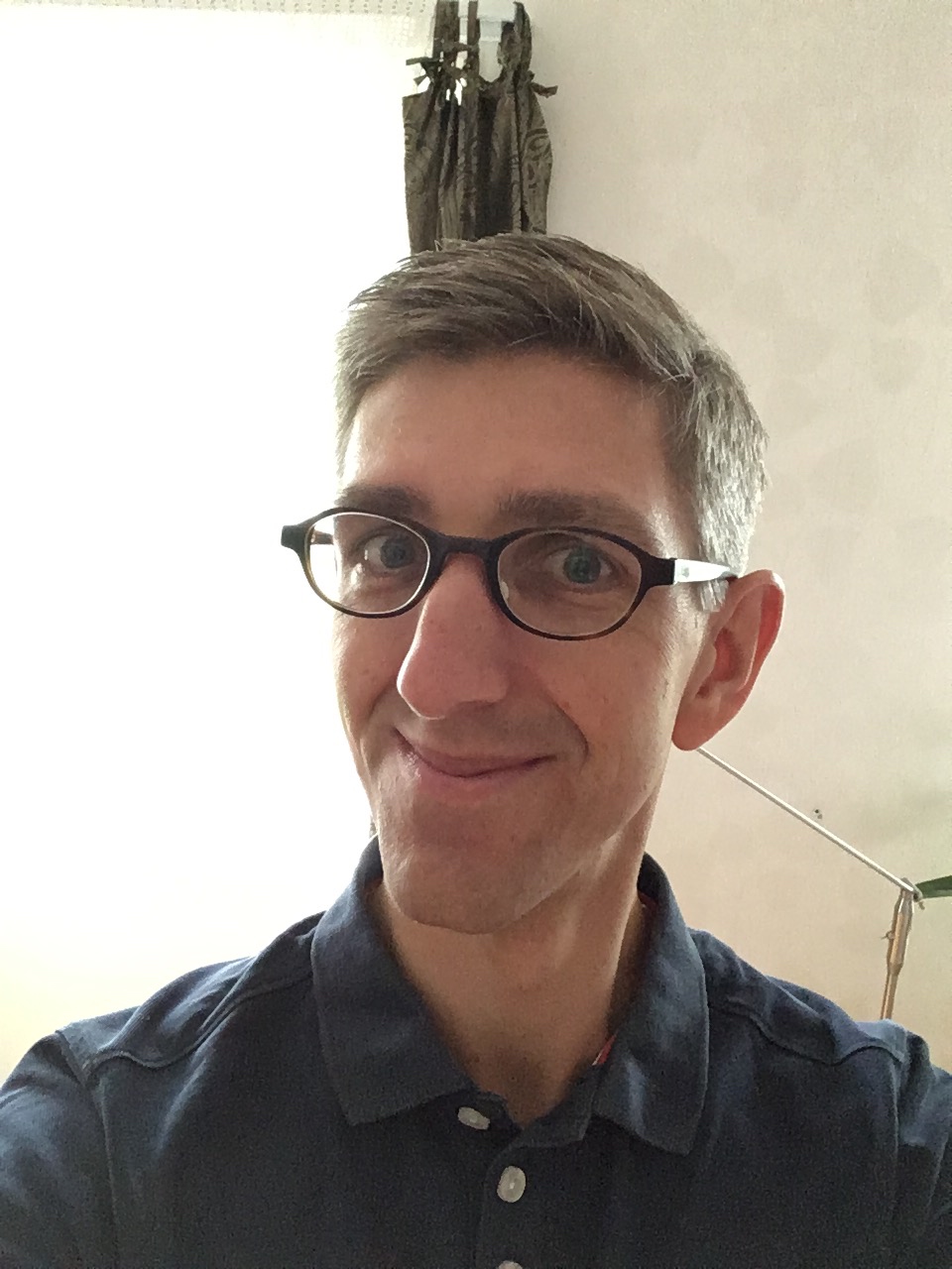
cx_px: 476
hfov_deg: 45.4
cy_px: 634
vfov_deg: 58.4
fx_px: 1137
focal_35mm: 31
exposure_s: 1/33
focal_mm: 2.15
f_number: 2.4
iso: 500
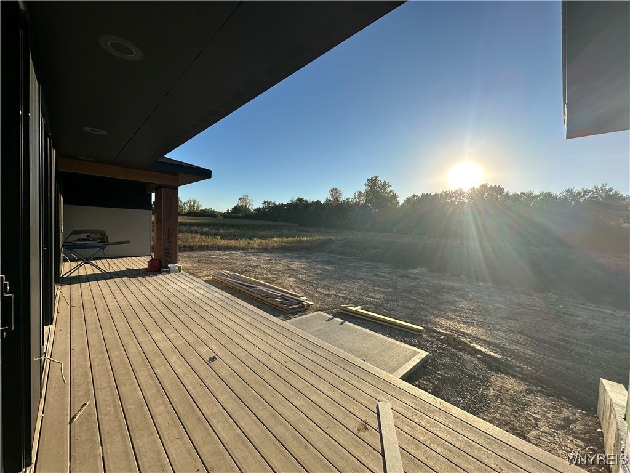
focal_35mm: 14
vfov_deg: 85.7
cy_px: 236
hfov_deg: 102.1
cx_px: 315
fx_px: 255
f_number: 2.2
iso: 50
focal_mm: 2.22
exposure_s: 1/1949
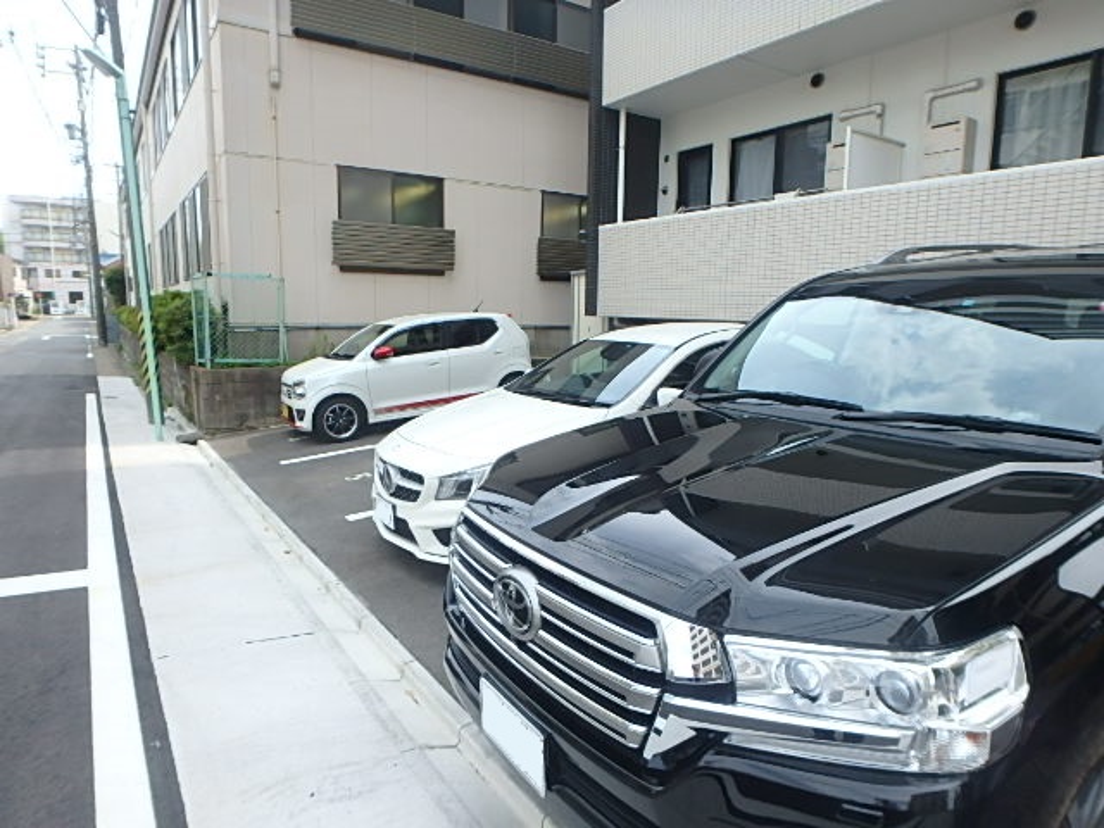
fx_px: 670
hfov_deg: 79.0
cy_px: 414
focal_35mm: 21
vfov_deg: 63.4
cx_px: 552
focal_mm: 3.7
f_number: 3.5
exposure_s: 1/400
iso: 125
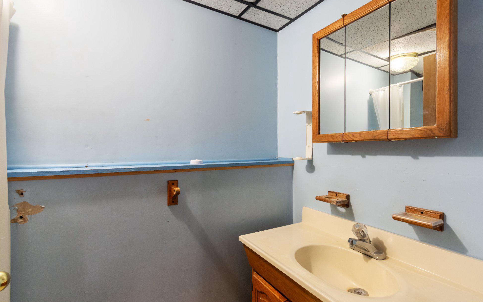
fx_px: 211
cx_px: 250
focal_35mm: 16
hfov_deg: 97.8
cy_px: 154
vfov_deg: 71.2
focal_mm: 10
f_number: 9
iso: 500
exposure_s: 1/3
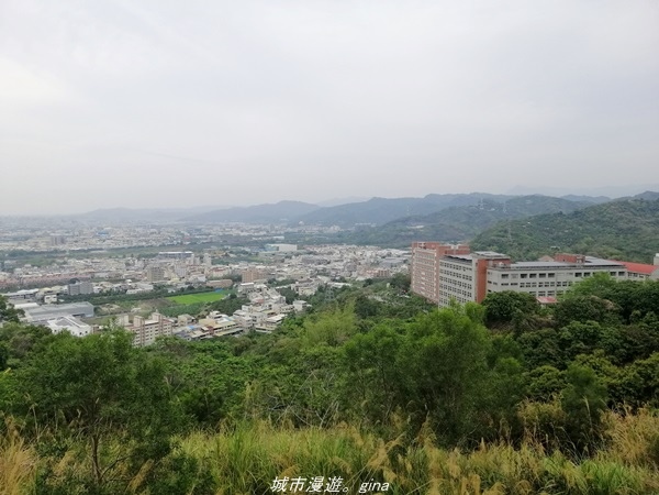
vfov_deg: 53.1
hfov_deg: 67.3
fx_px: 495
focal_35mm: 26
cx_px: 330
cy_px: 248
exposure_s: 1/724
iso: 50
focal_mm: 3.81
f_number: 2.2
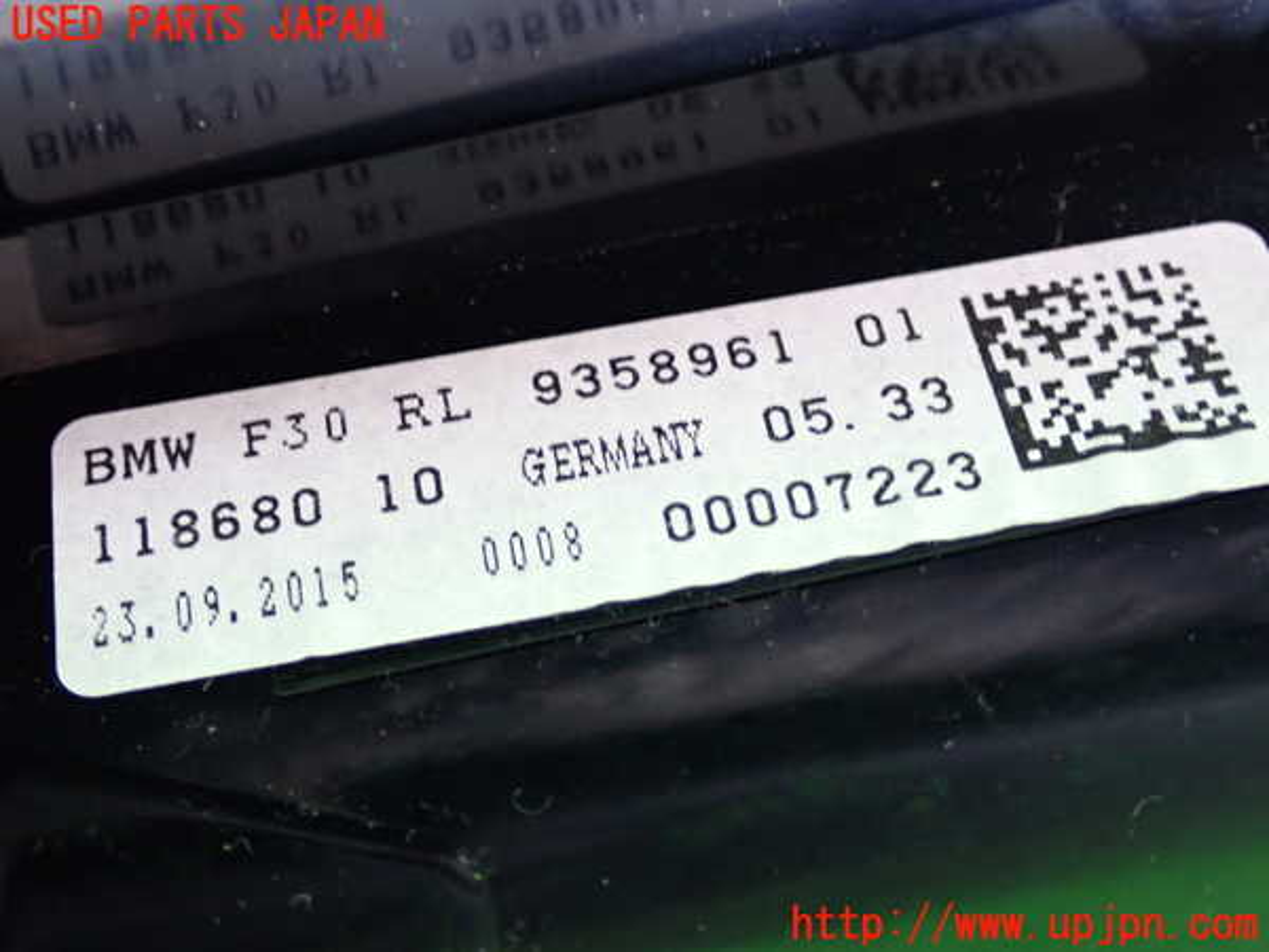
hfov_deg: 33.2
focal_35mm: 58
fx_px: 2126
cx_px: 634
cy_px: 476
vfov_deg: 25.2
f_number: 3.5
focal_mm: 10.35
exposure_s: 1/25
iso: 800
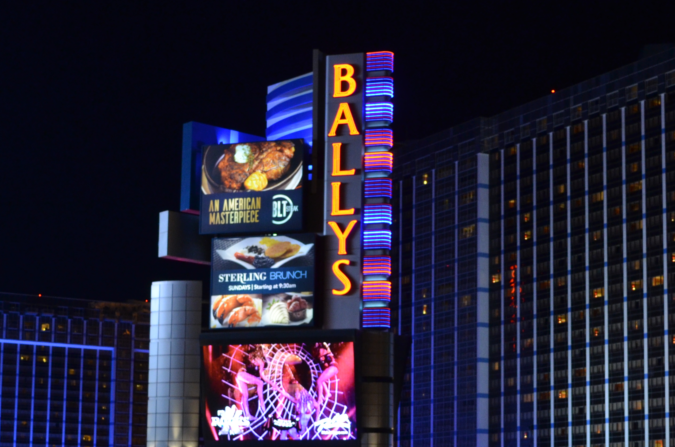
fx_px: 1590
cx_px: 362
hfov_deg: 24.0
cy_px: 329
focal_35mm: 85
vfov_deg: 15.9
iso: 800
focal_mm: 29
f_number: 4.5
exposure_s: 1/30
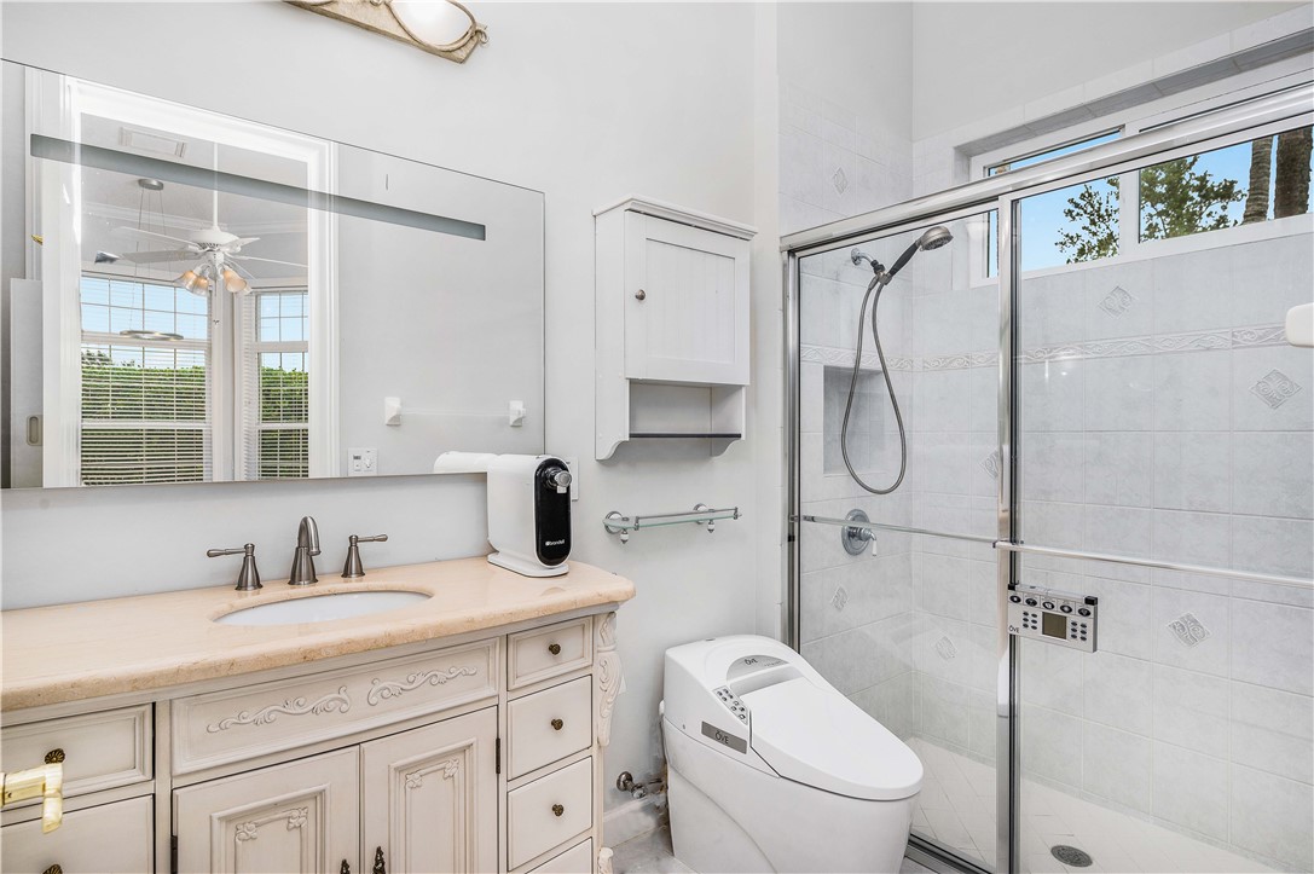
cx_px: 657
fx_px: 675
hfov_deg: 88.5
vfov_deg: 65.9
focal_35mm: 18
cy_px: 437
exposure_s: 1/25
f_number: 8
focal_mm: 18.5
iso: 400
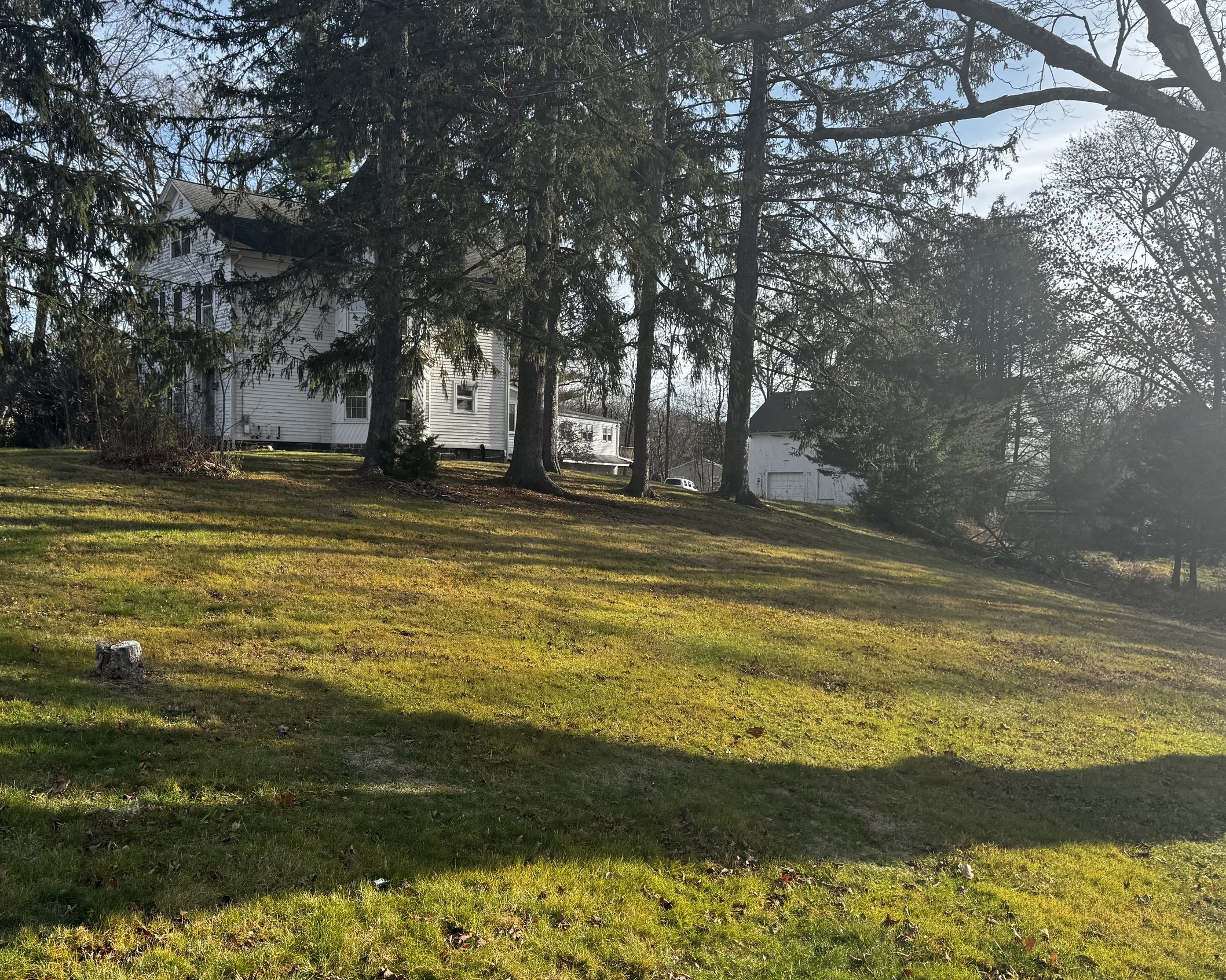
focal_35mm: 34
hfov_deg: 52.2
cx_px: 446
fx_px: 1234
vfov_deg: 43.3
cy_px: 539
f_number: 1.78
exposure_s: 1/1339
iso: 80
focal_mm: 6.76
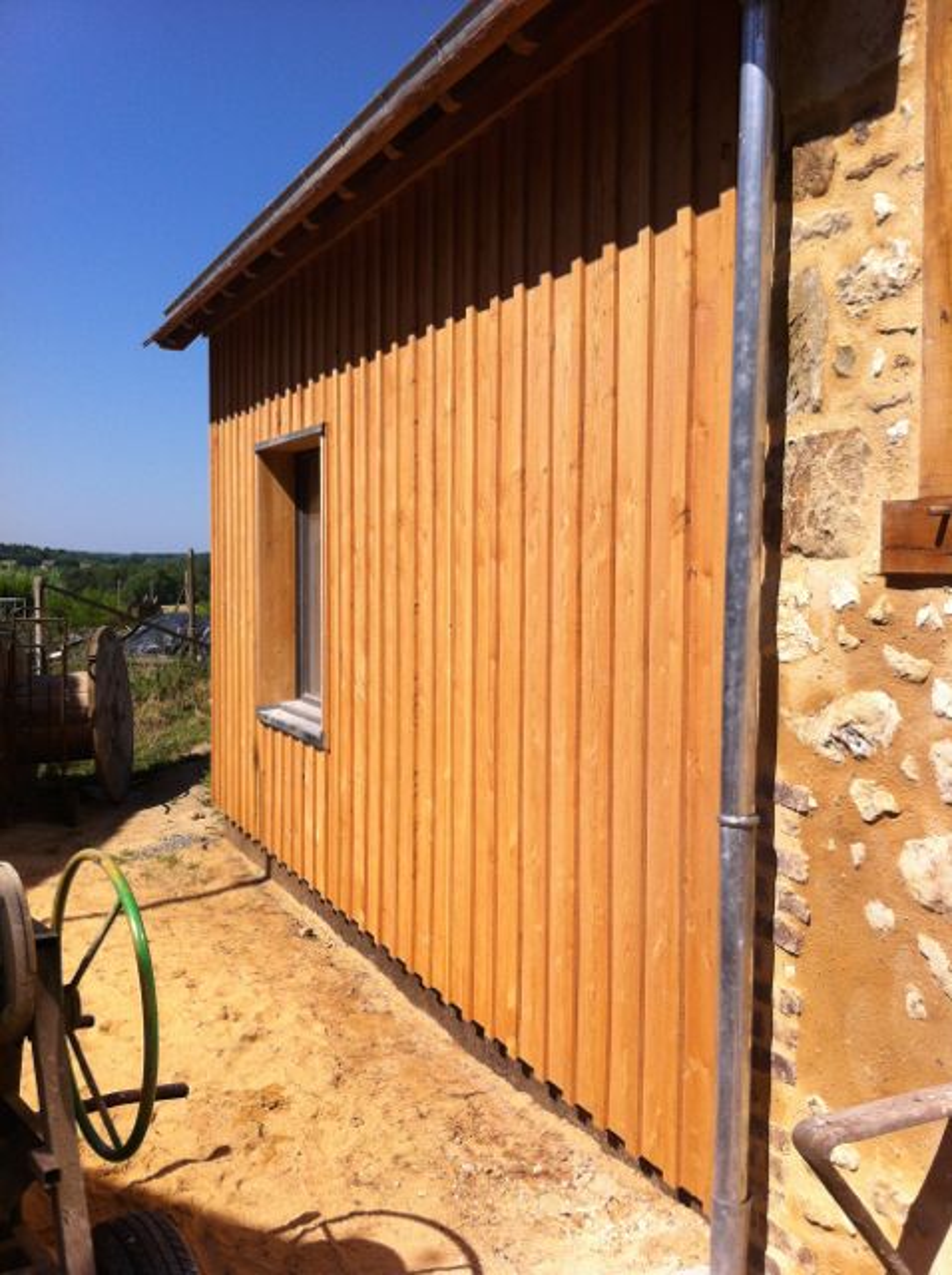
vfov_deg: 52.7
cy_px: 638
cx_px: 476
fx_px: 1287
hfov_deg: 40.6
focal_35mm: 35
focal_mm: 3.85
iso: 80
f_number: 2.8
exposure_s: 1/2011
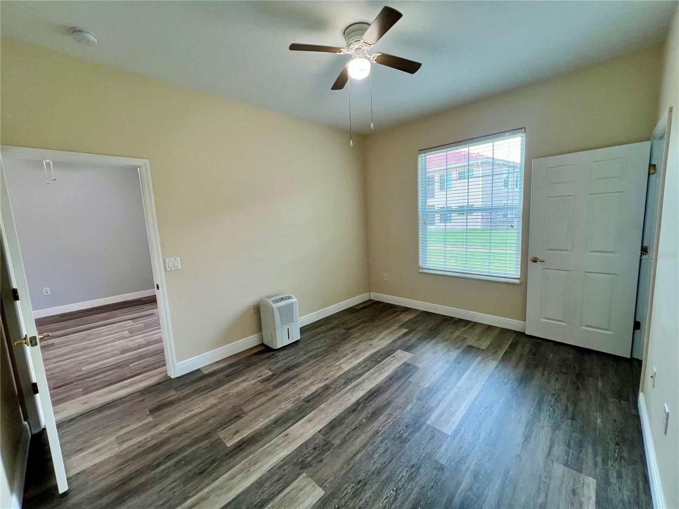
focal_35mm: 13
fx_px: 255
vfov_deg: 89.9
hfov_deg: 106.2
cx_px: 340
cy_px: 254
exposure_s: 1/120
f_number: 1.8
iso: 125
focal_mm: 1.57
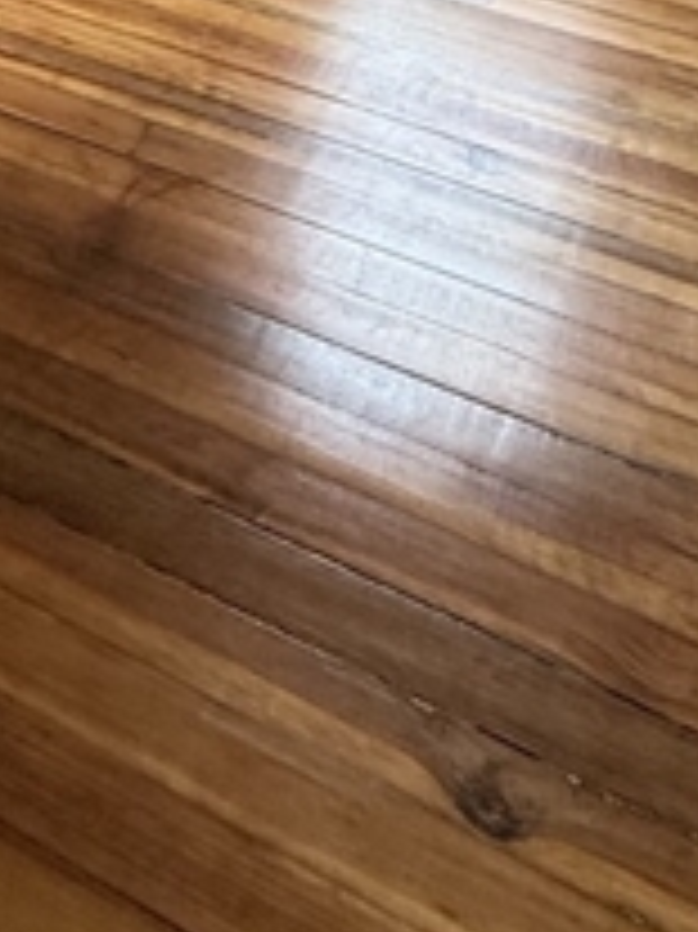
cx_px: 135
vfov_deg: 28.3
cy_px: -360
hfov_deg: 27.4
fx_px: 1399
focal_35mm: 52
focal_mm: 2.22
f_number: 2.2
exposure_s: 1/99
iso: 250
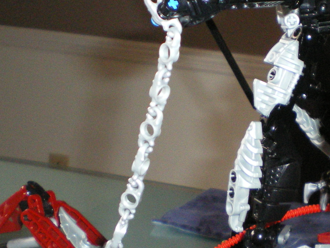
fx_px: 858
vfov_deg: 16.4
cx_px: 203
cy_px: 107
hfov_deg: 21.7
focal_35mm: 90
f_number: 3.1
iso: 400
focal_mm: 6.3
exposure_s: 1/50
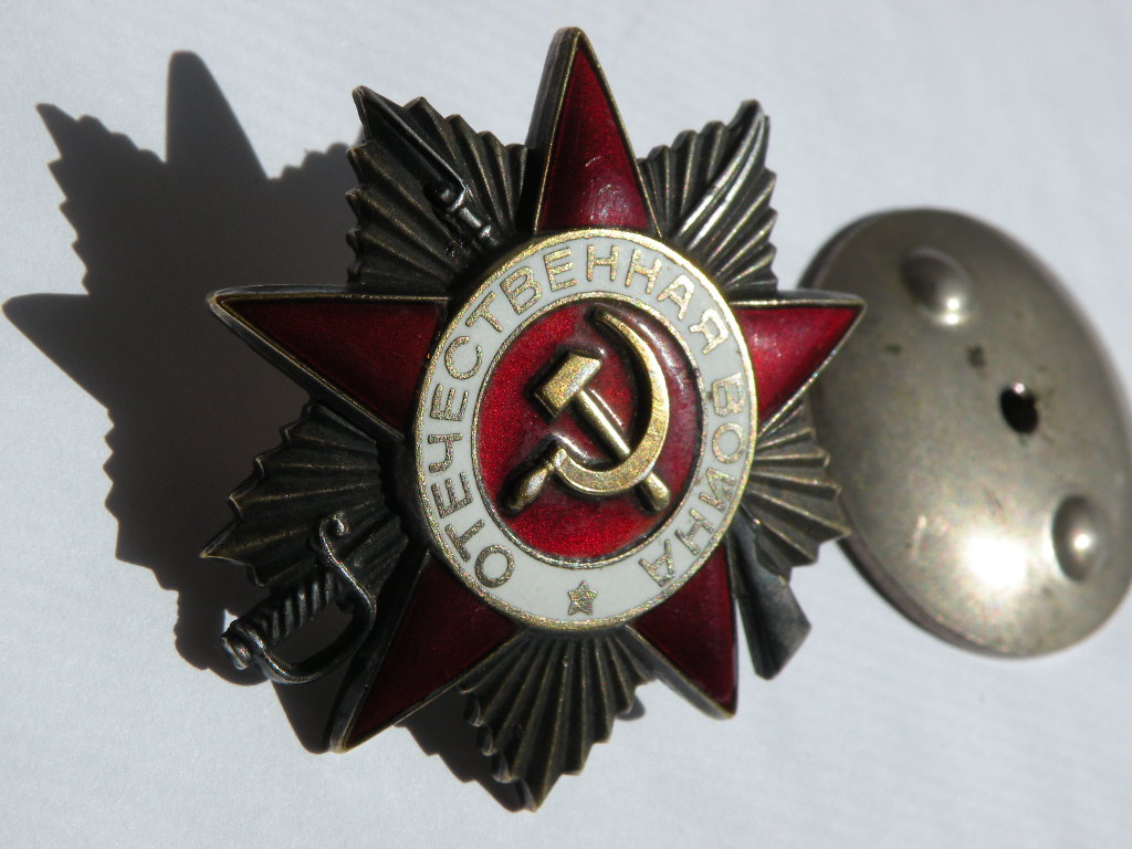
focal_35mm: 93
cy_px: 424
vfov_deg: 15.9
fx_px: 3041
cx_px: 566
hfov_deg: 21.1
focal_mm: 16.4
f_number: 7.1
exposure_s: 1/281
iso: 64
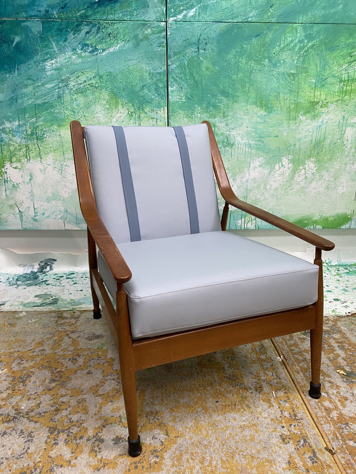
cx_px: 178
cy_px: 237
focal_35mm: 26
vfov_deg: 67.3
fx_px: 357
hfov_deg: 53.1
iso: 125
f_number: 1.8
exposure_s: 1/67
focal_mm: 4.25
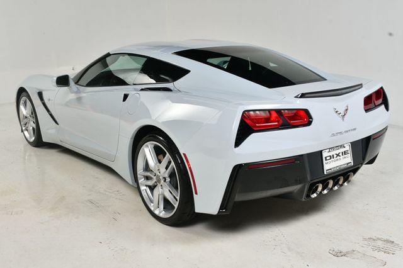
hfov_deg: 48.5
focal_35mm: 40
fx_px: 448
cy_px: 134
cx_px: 202
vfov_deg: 33.4
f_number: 13
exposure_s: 1/160
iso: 100
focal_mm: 27
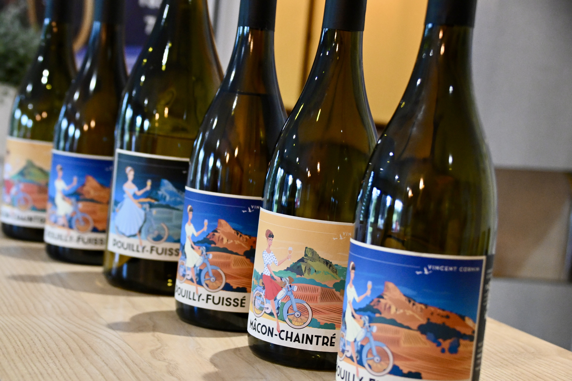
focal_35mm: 69
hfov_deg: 29.2
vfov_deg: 19.7
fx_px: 1096
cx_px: 286
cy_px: 190
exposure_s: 1/80
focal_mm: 46
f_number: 4.5
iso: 3600
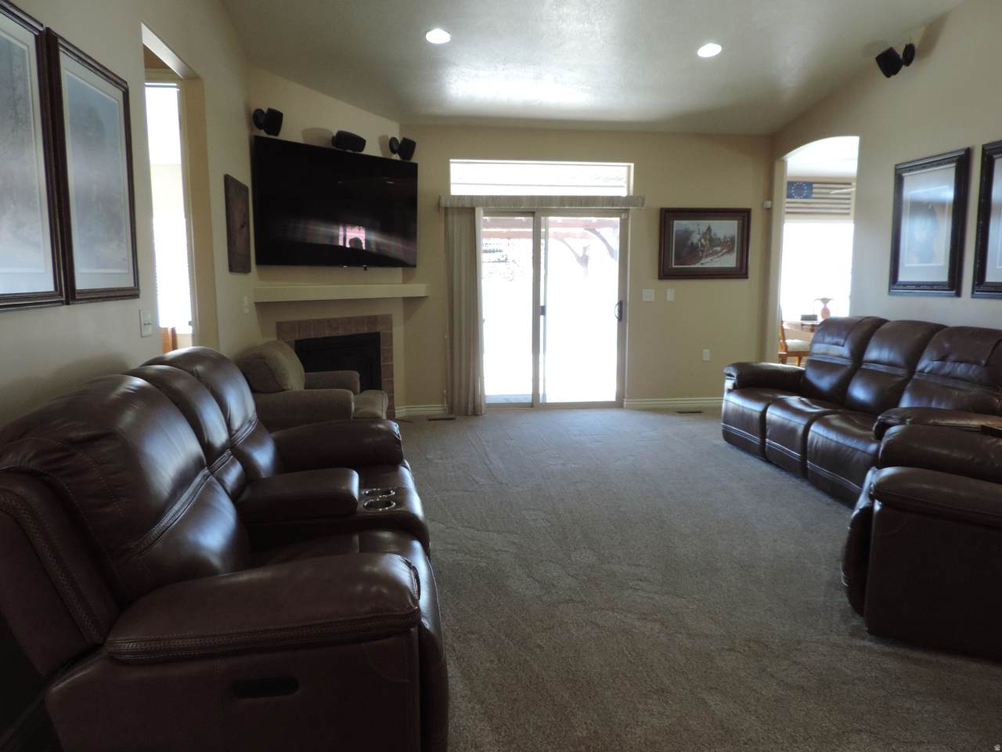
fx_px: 695
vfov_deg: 56.8
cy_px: 376
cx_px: 501
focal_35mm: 24
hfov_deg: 71.6
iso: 360
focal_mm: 4.3
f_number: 3
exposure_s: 1/60
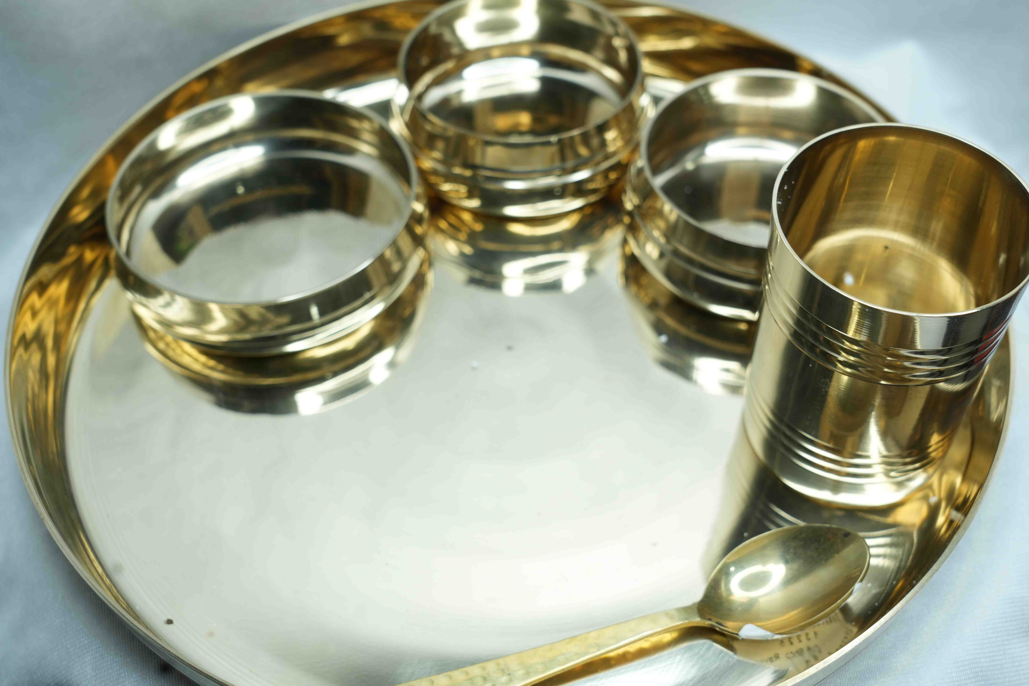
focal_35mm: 49
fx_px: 1400
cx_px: 514
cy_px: 343
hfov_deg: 40.3
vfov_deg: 27.5
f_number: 7.1
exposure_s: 1/80
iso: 400
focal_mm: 49
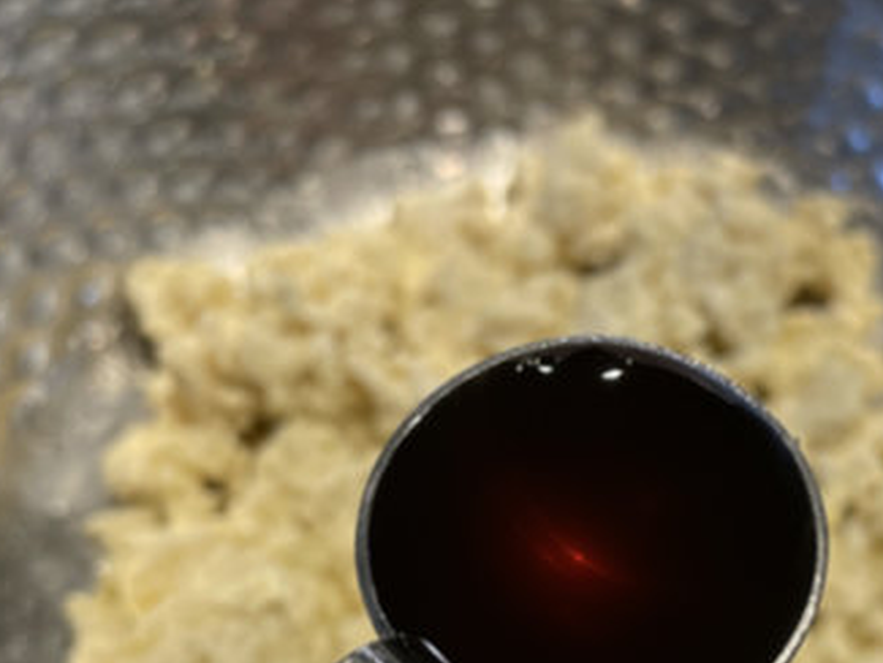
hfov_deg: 39.2
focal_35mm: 48
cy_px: 584
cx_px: 581
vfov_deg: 29.2
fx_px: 1225
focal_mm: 4.2
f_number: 1.6
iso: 80
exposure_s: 1/120
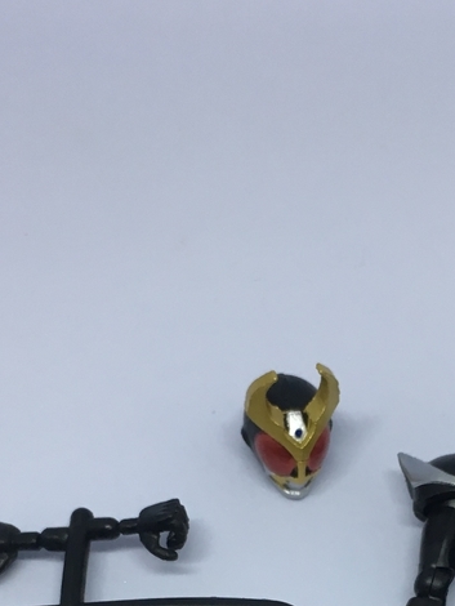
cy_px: 717
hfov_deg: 19.8
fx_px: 1296
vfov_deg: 24.1
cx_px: 340
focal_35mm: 74
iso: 25
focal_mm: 4.15
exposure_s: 1/40
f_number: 2.2
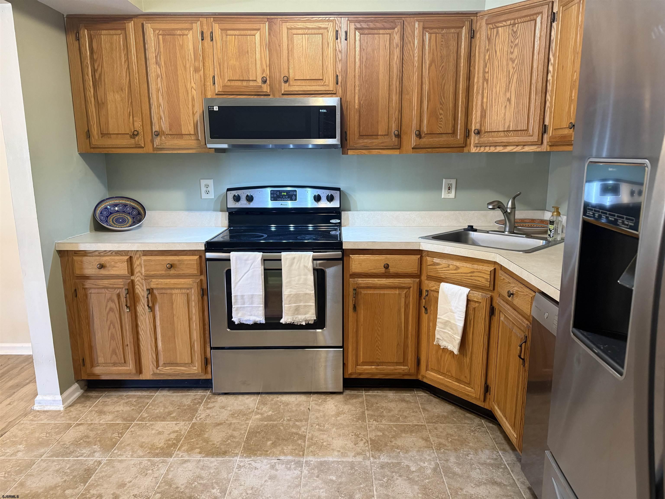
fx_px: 461
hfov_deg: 71.6
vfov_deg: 56.8
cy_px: 250
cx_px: 332
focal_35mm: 24
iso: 400
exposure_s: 1/60
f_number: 1.78
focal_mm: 6.76
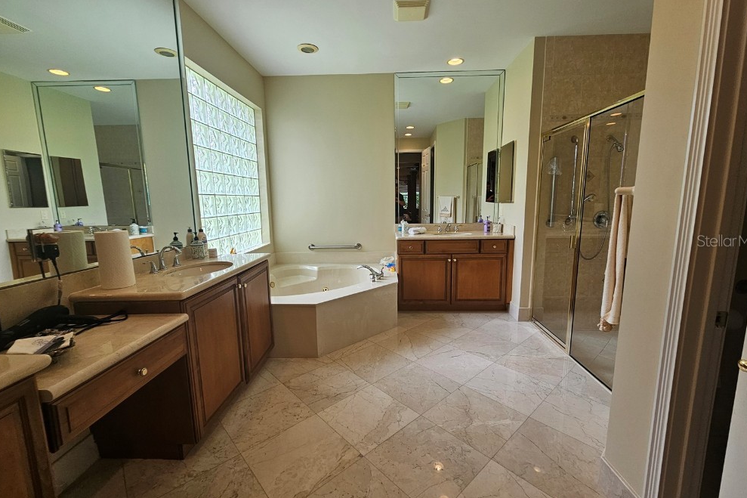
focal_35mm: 14
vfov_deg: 81.2
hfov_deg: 104.2
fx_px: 290
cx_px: 381
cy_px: 240
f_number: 2.2
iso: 80
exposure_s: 1/120
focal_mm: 2.2
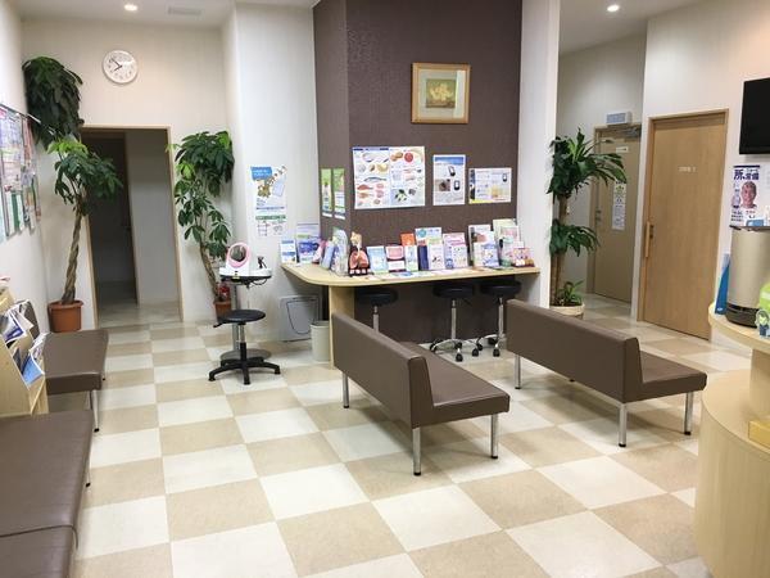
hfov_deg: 61.7
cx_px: 385
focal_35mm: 29
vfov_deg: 48.2
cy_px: 289
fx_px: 645
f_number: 2.2
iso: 40
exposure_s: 1/30
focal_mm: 4.15
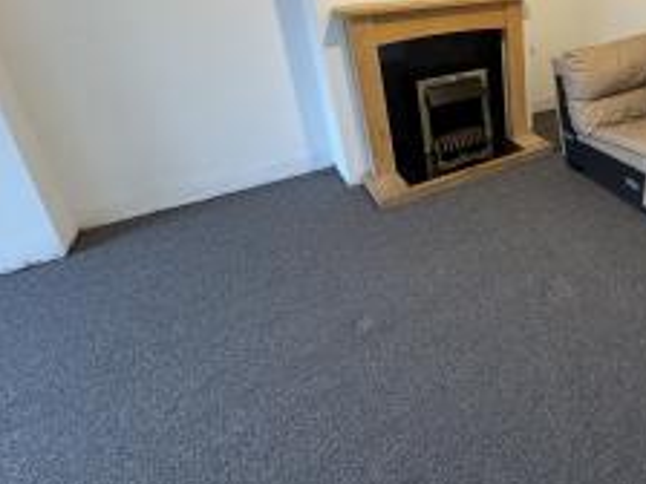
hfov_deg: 59.9
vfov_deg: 51.9
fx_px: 467
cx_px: 571
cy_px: 107
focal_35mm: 25
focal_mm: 2.22
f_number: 2.2
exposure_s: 1/50
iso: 250
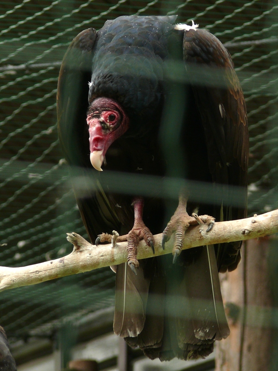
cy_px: 186
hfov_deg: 3.9
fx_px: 4101
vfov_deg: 5.2
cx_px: 139
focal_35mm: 383
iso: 100
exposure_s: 1/80
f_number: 5
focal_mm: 81
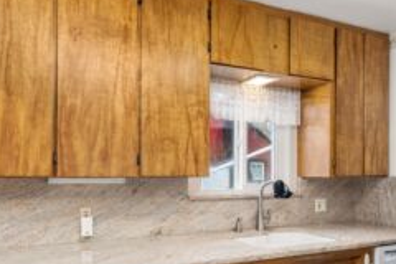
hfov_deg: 69.8
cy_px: 182
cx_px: 137
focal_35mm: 25
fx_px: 275
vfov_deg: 50.1
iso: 320
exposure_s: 1/60
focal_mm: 15
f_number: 7.1
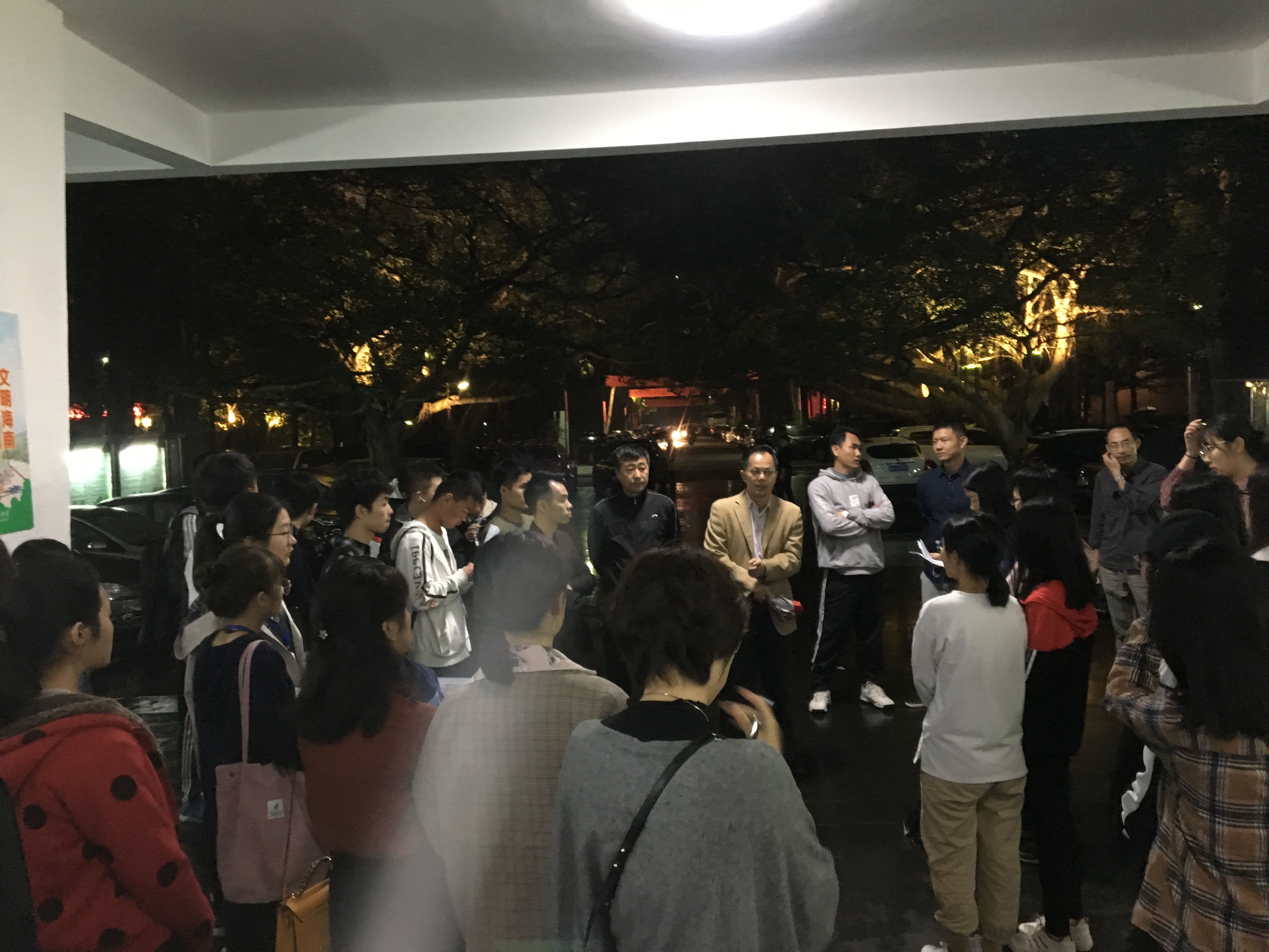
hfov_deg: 61.7
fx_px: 1063
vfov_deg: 48.2
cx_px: 634
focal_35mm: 29
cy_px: 476
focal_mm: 4.15
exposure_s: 1/17
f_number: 2.2
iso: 500
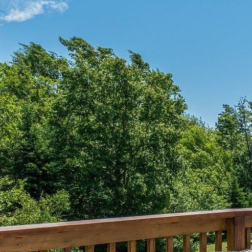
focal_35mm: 53
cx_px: 223
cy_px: 148
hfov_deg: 30.9
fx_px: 437
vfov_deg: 32.1
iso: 400
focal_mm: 10
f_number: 5.6
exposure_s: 1/2000
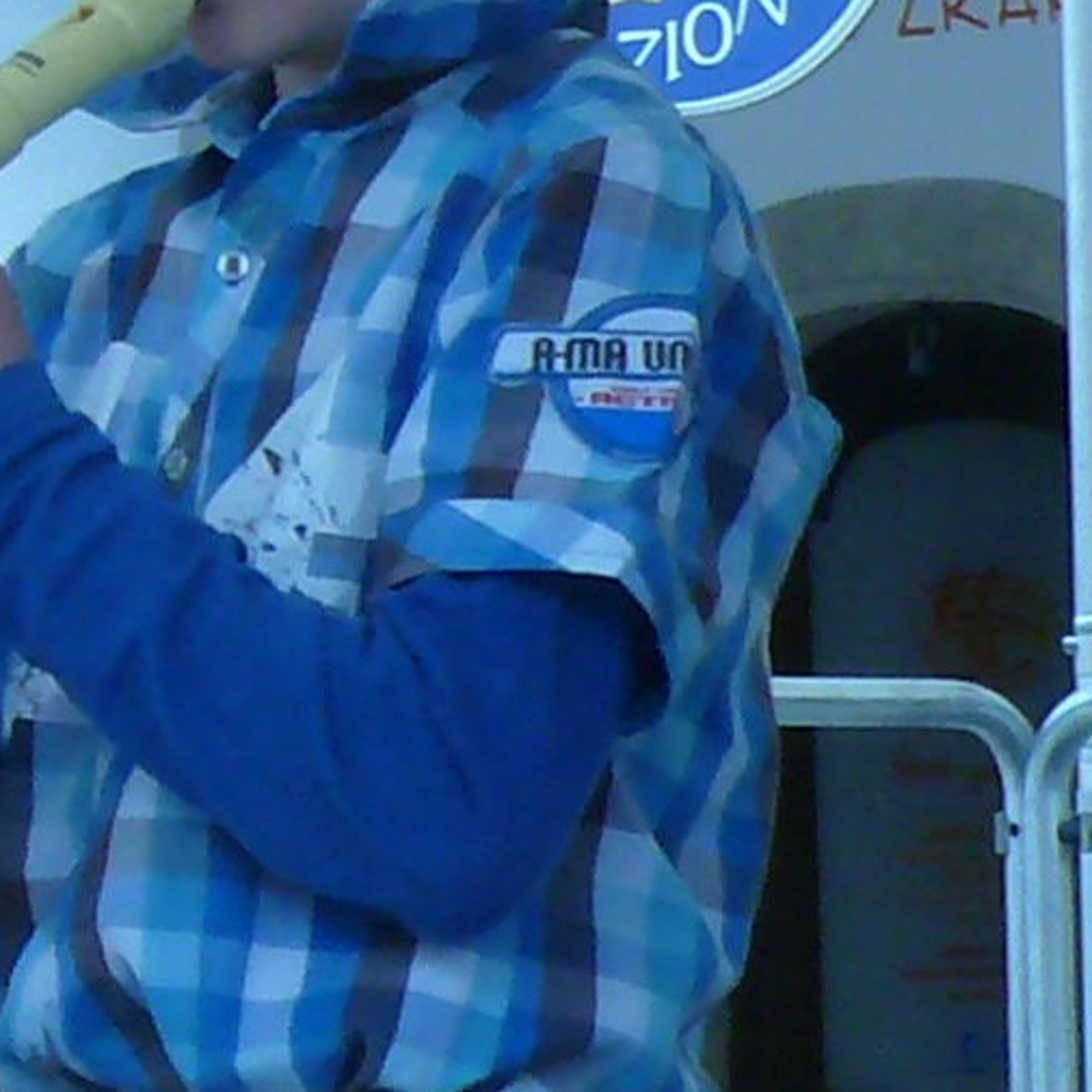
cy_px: -9
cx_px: -143
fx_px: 14062
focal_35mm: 394
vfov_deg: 4.4
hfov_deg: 4.4
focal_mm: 14
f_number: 8
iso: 200
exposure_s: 1/125
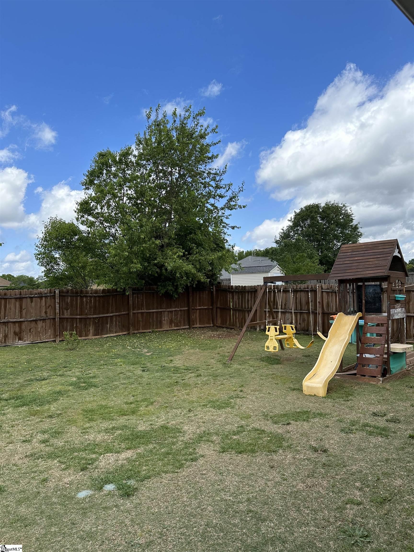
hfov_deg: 56.8
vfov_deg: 71.6
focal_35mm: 24
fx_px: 383
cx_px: 207
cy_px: 276
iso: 80
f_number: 1.78
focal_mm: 6.86
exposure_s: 1/3356
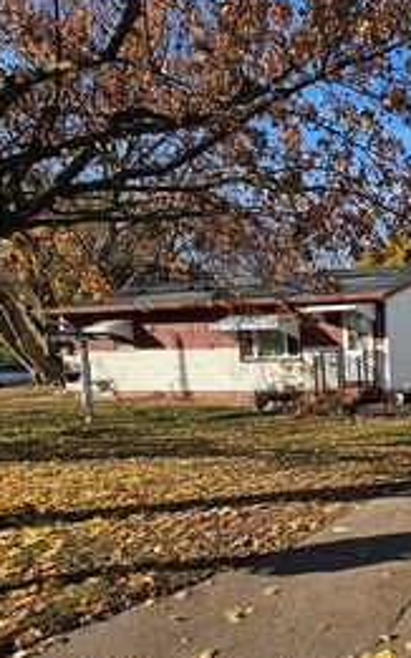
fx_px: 484
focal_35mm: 27
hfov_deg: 34.5
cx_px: 517
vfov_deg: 67.3
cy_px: 413
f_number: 2.2
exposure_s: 1/1453
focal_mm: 2.2
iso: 50
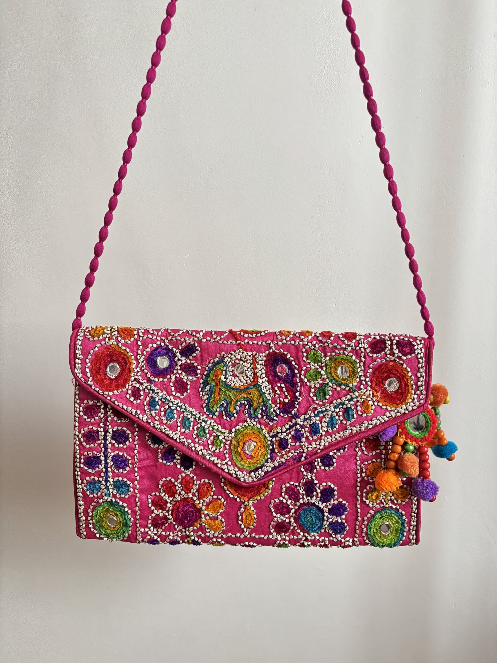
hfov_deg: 53.1
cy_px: 332
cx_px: 248
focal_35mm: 26
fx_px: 498
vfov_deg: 67.3
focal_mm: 5.96
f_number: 1.6
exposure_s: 1/55
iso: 500
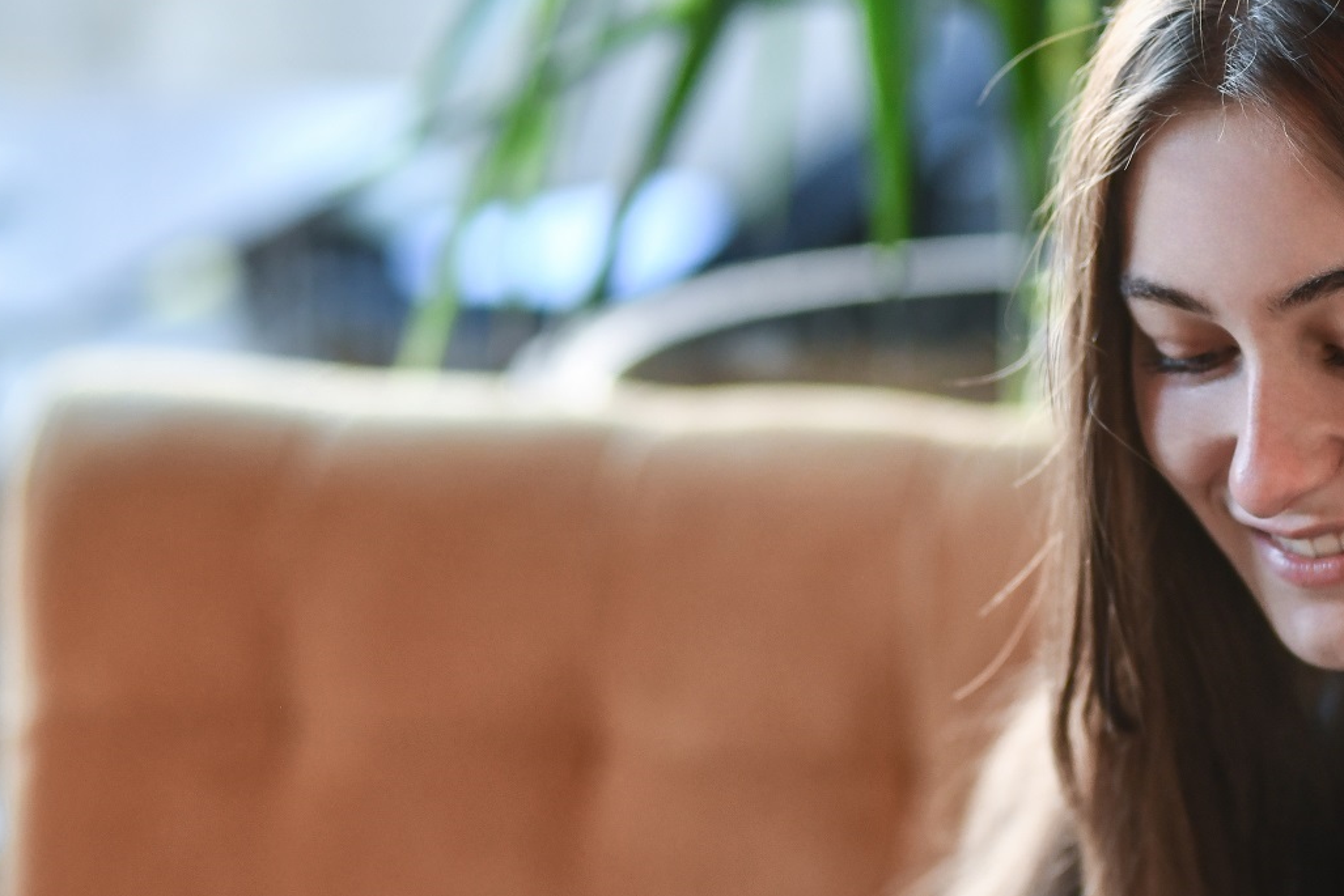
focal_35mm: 205
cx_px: 642
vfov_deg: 6.7
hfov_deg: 10.0
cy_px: 950
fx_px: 7654
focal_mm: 85
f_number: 1.6
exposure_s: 1/250
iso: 400
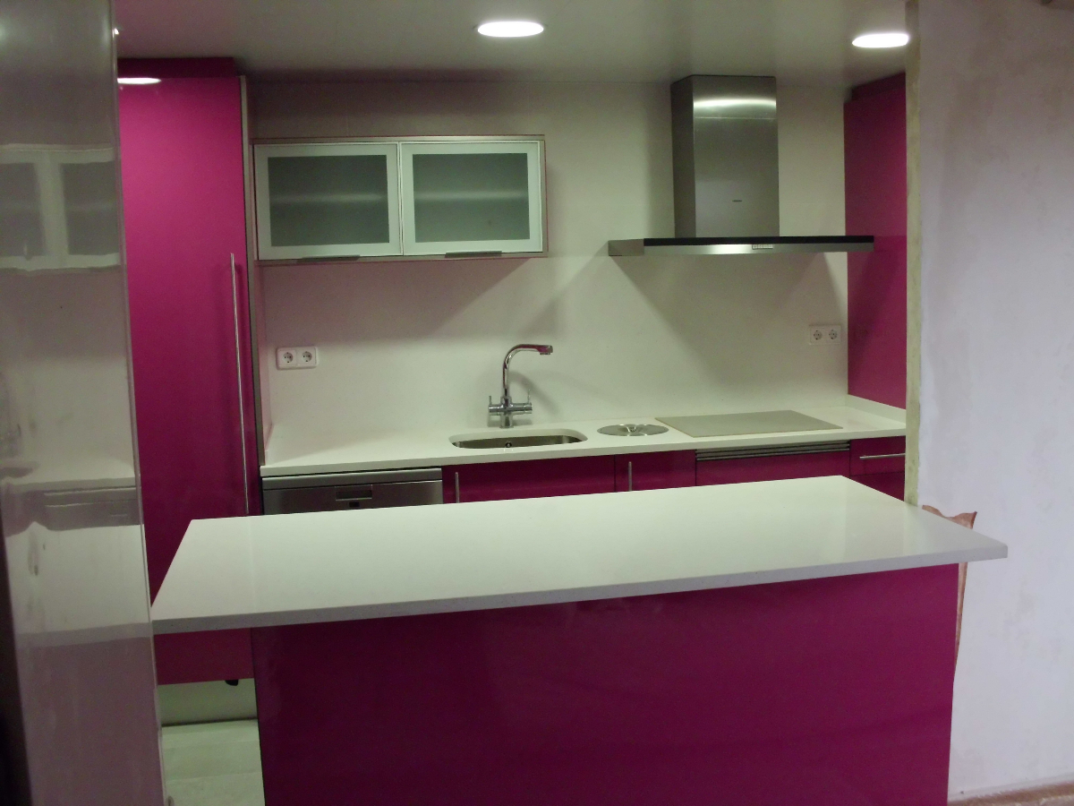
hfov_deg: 51.4
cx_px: 537
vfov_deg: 39.7
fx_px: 1117
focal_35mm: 36
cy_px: 403
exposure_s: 1/80
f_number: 2.9
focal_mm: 6.3
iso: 400
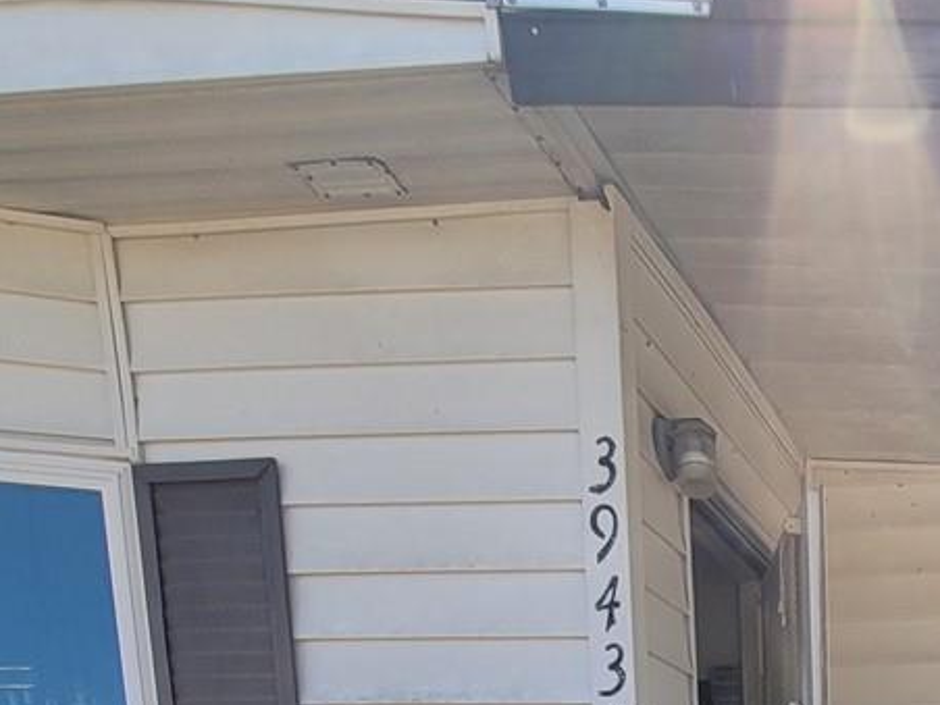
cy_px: 1233
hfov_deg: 36.0
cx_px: 994
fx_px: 1249
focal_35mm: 46
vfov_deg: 21.7
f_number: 2.2
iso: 50
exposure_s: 1/919
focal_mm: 2.2
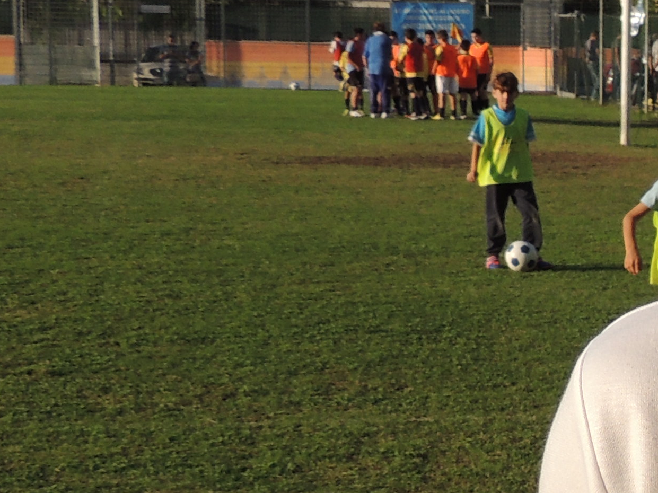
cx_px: 927
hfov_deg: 14.4
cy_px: 447
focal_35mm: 130
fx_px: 2470
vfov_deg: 11.3
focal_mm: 6.2
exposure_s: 1/1250
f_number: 3.3
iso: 100
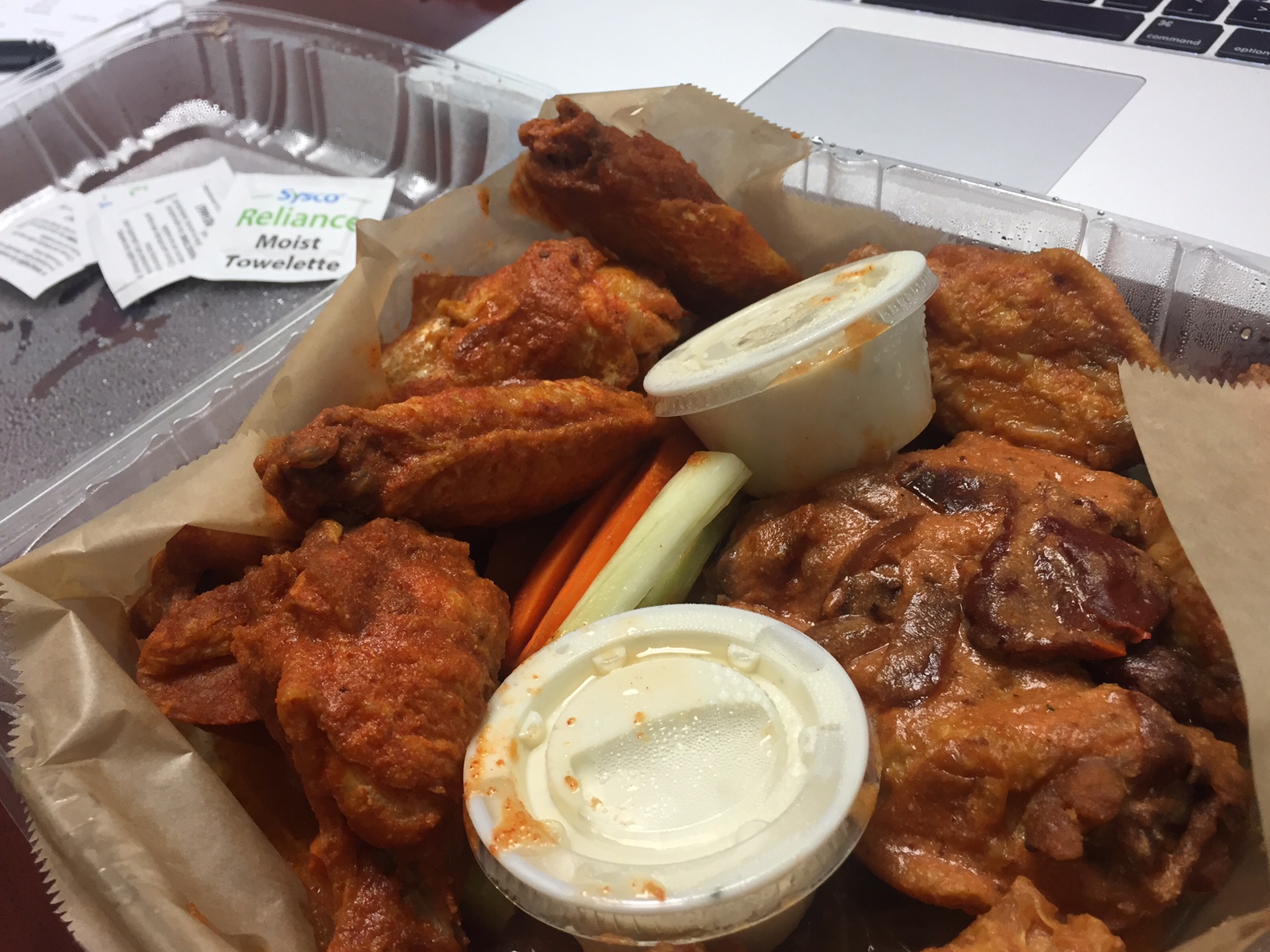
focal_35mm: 30
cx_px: 623
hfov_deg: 60.0
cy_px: 479
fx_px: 1100
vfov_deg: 46.8
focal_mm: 4.15
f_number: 2.2
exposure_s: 1/30
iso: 64
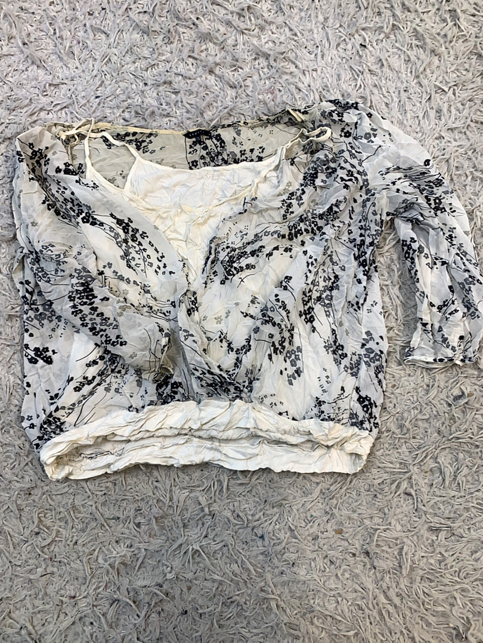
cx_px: 242
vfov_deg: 67.3
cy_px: 322
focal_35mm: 26
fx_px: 484
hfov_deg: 53.1
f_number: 1.8
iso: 32
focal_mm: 4.25
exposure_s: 1/100
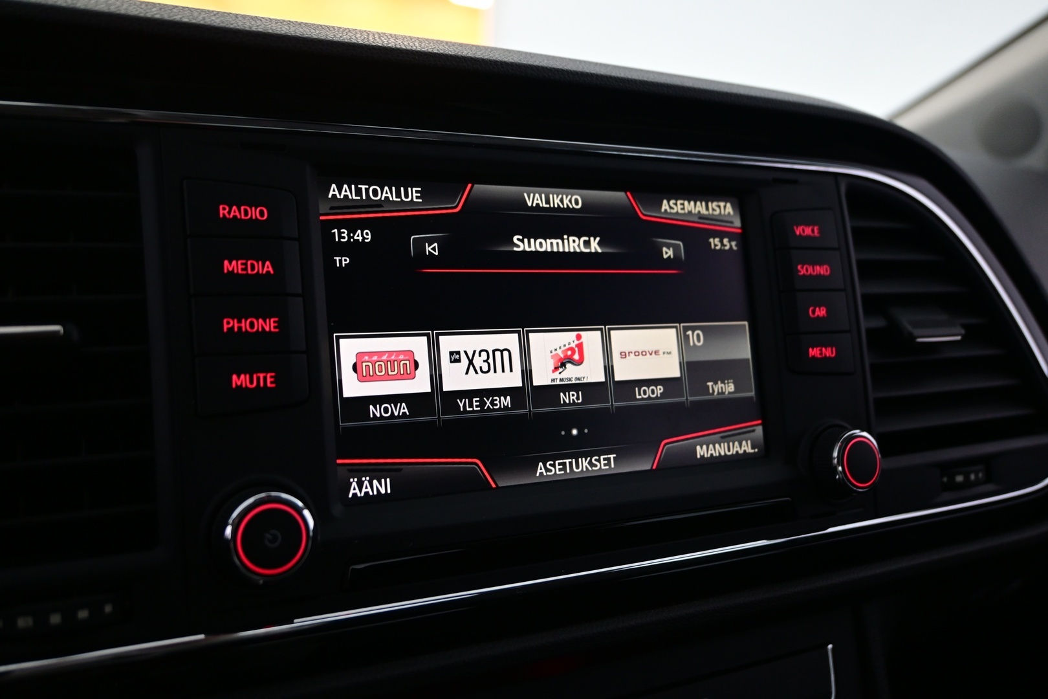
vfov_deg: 41.7
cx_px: 524
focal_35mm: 32
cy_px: 350
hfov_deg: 59.5
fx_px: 917
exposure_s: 1/30
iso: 900
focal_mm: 21
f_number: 4
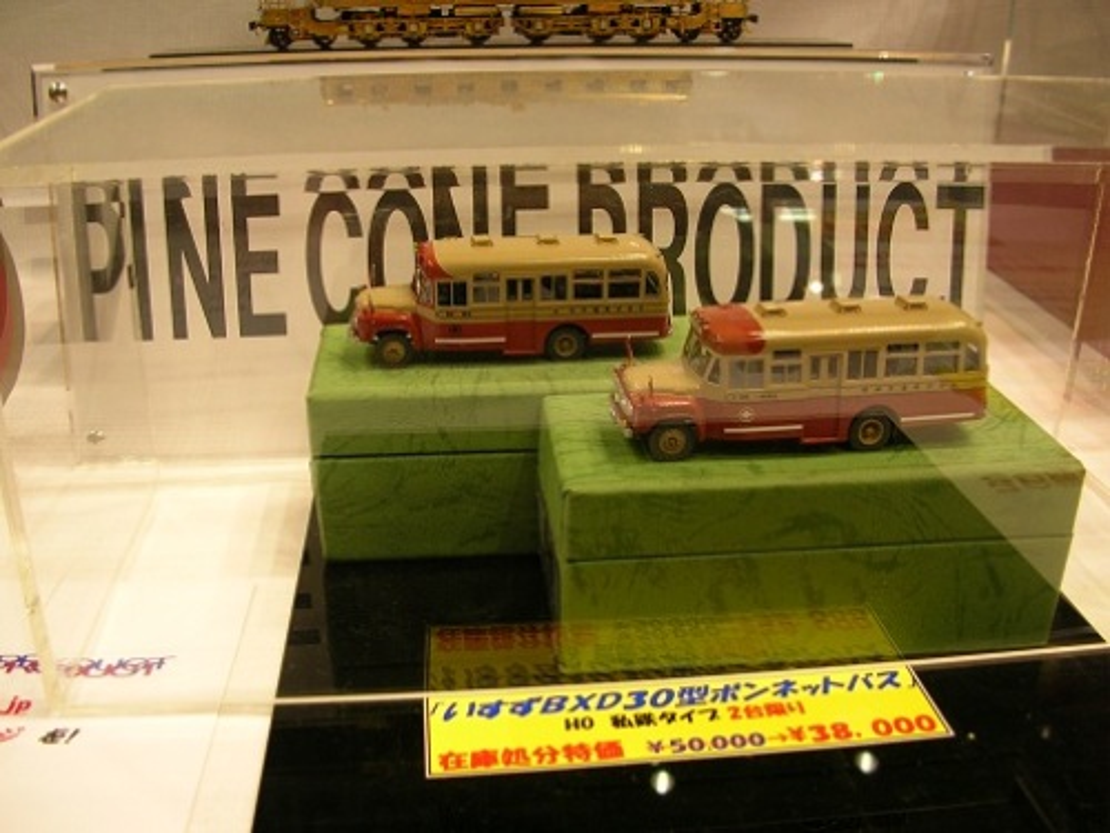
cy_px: 416
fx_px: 1122
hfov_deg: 52.6
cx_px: 555
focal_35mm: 35
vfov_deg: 40.7
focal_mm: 5.8
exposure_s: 1/15.7
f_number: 2.8
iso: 50
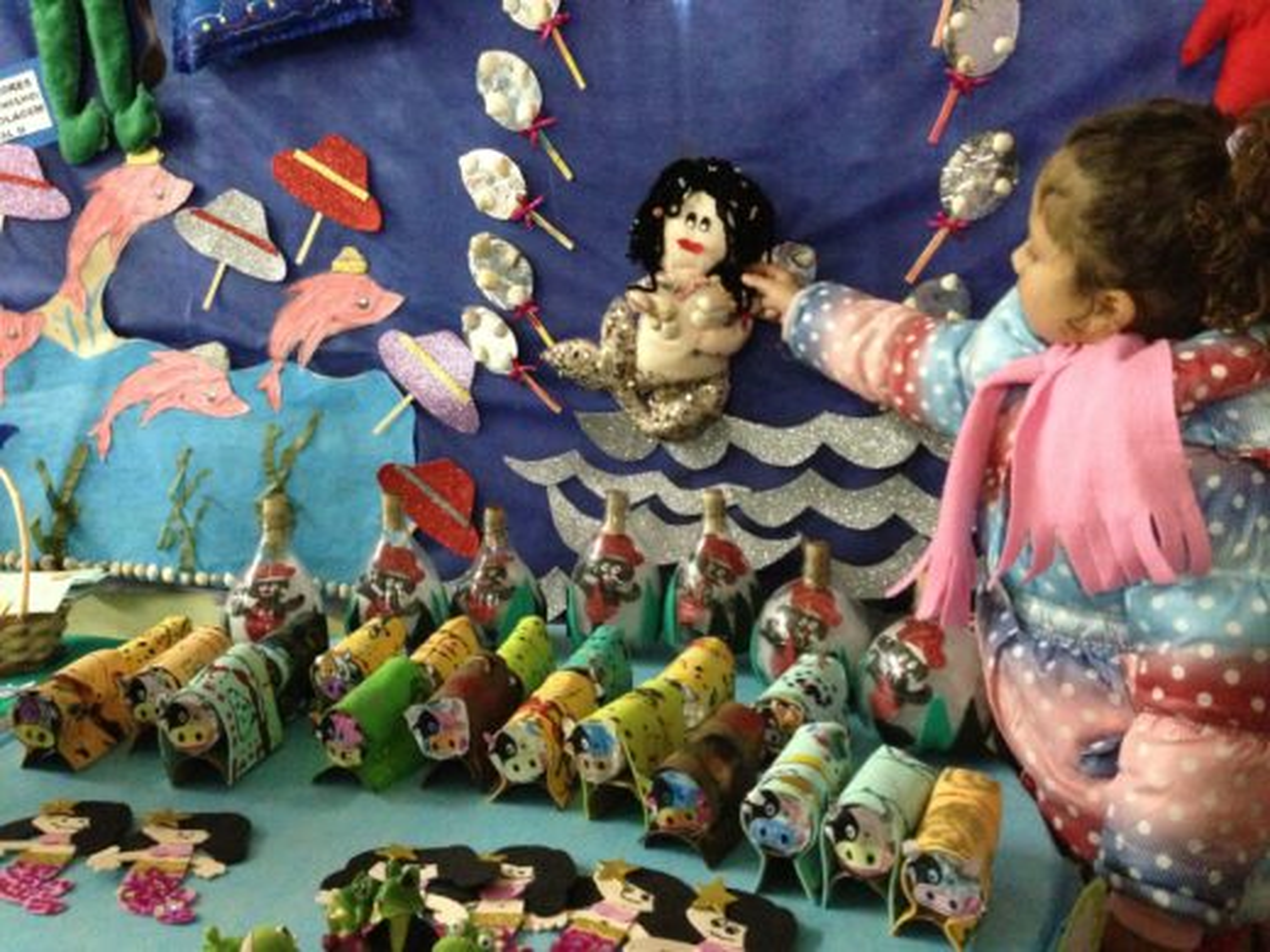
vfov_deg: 42.9
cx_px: 635
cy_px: 476
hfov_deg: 55.4
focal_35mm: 33
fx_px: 1211
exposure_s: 1/15
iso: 800
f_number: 2.4
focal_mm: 4.13
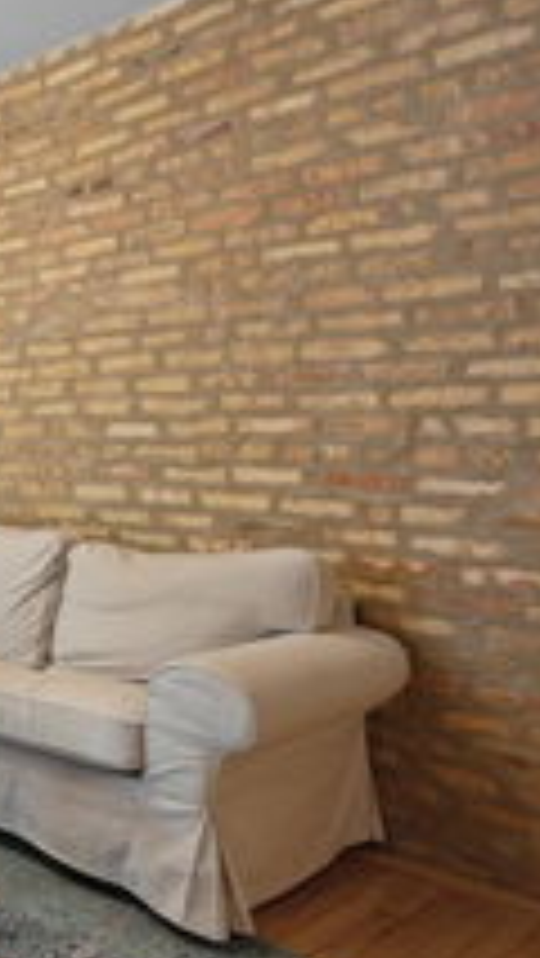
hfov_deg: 23.9
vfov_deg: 59.4
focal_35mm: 33
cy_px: 445
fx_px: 839
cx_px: -356
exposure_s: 1/6
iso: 200
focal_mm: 14
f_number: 9.5
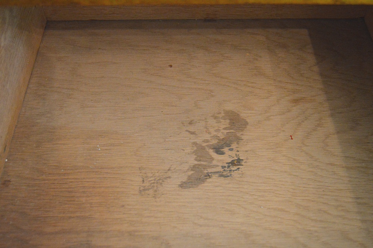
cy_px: 124
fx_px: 466
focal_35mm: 45
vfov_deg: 29.8
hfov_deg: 43.6
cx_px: 186
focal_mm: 30
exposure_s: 1/40
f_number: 4.2
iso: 3200
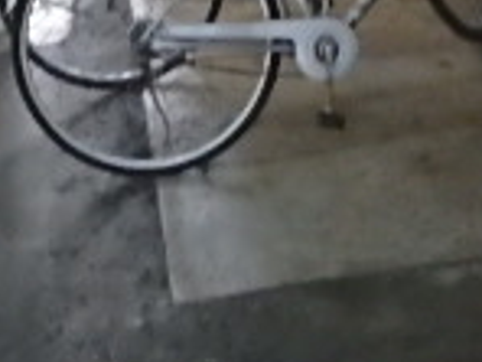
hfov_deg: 21.4
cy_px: -163
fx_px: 1267
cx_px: 335
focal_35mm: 91
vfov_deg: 15.2
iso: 1600
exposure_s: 1/20
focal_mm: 3.7
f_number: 3.5
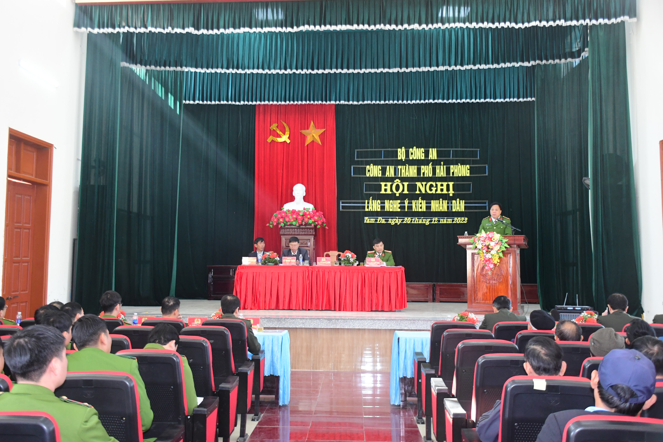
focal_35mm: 39
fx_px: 718
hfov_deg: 49.6
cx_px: 332
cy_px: 221
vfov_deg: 34.2
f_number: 3.8
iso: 2000
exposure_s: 1/200
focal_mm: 26
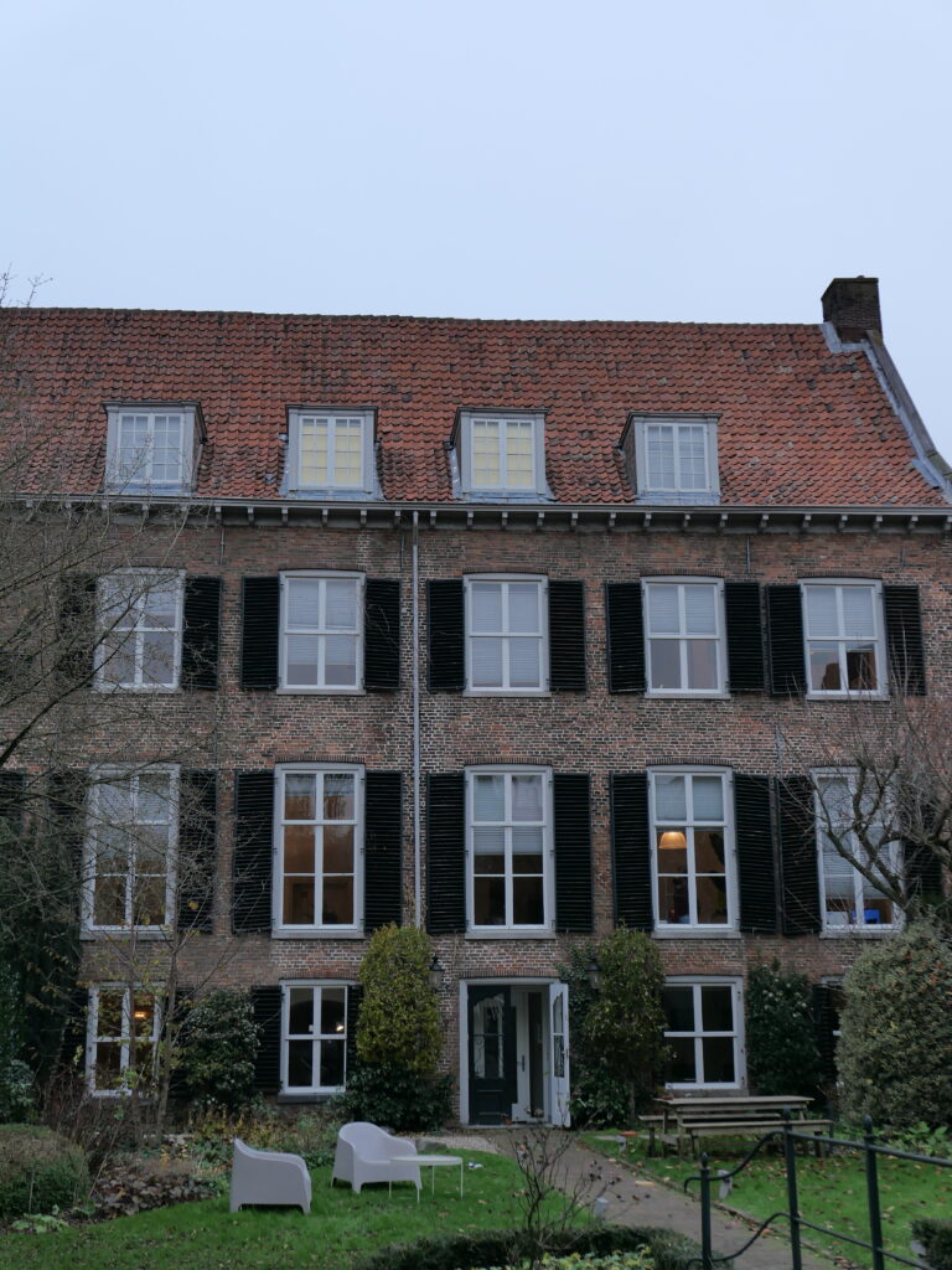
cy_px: 635
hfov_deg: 32.9
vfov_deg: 42.9
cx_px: 476
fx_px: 1613
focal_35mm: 44
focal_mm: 19.9
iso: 200
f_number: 4
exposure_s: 1/125
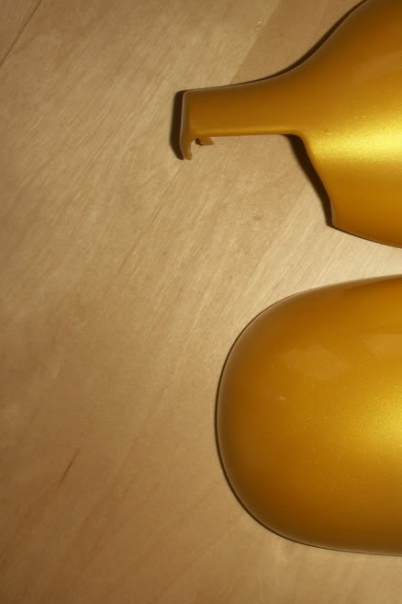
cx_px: 462
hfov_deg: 21.3
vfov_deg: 33.4
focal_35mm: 60
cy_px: 269
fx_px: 1005
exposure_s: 1/40
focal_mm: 7.7
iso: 50
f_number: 7.1
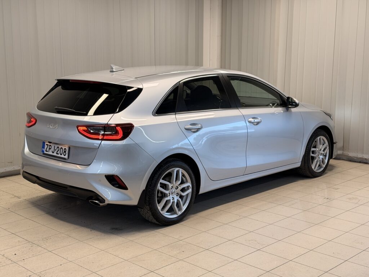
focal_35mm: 48
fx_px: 512
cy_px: 138
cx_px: 184
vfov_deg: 30.3
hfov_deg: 39.7
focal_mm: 6.76
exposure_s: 1/100
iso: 64
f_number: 1.78
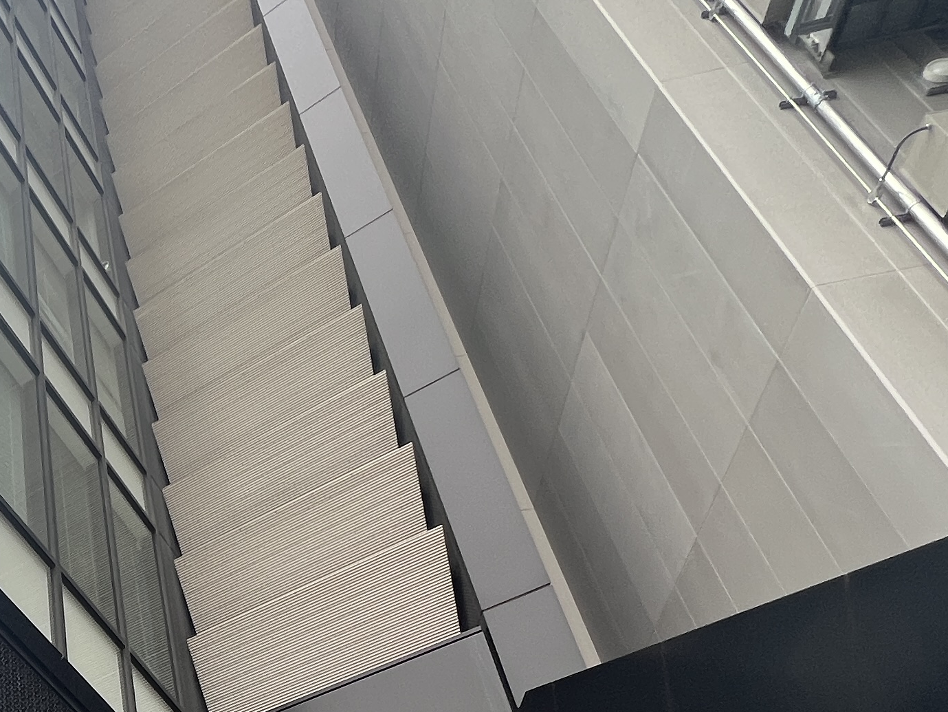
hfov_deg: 40.1
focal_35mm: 38
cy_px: 848
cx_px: -85
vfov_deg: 31.7
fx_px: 1041
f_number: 1.8
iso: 32
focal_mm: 1.57
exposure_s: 1/174
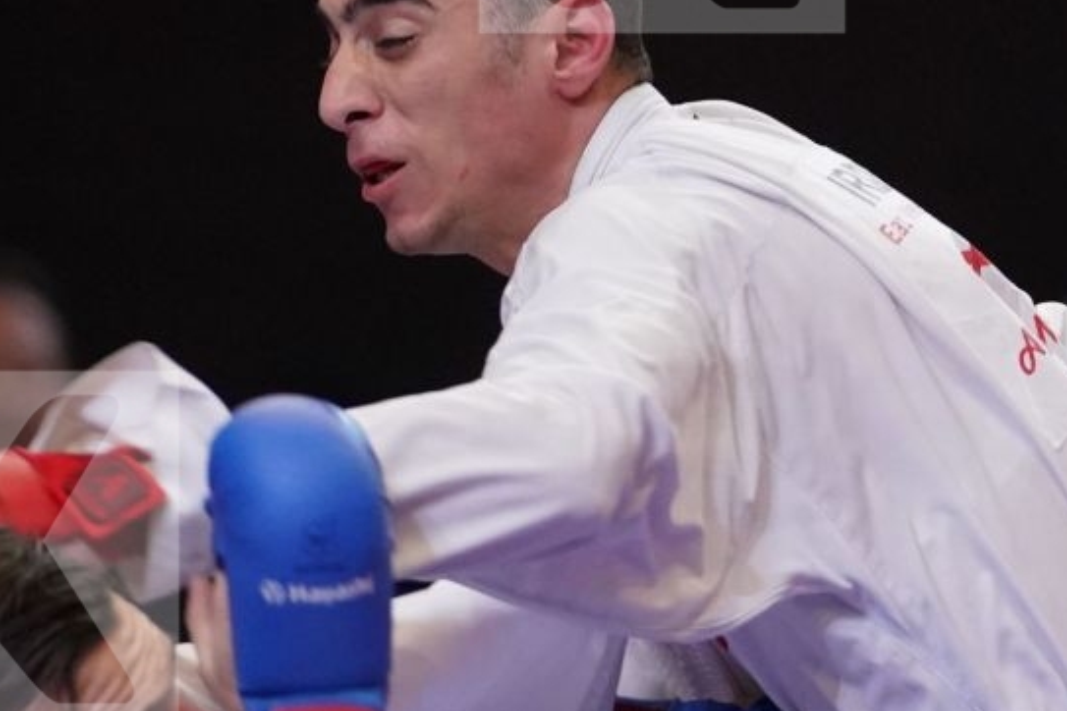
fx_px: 16715
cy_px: 550
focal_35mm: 564
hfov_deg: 3.7
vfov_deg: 2.4
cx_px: 662
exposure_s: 1/1000
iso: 4000
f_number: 2.8
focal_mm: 170
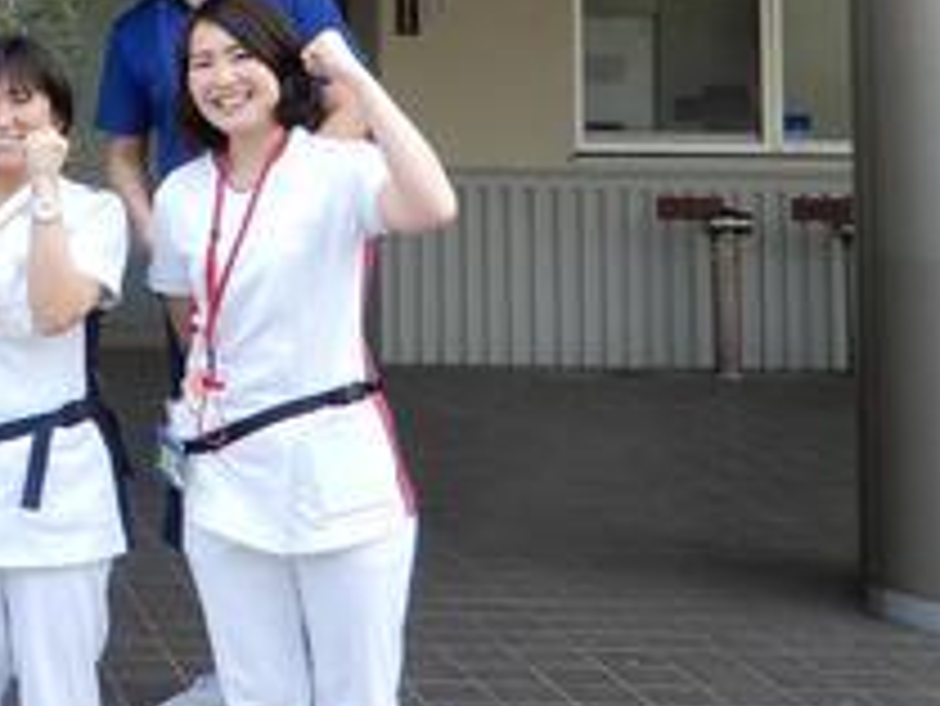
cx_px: -279
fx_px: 2337
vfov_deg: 16.6
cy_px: -90
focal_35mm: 86
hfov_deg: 20.7
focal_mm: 5.4
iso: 80
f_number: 3.5
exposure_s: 1/125
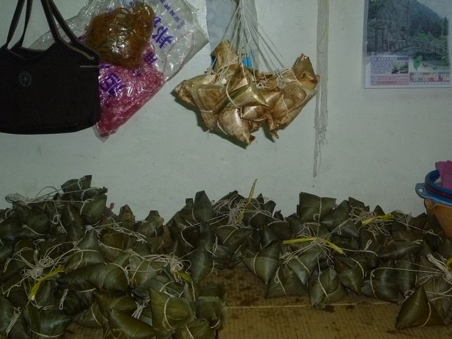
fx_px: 574
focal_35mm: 44
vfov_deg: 32.9
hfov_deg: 43.0
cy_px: 172
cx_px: 228
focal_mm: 7.7
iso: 400
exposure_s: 1/80
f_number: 3.7
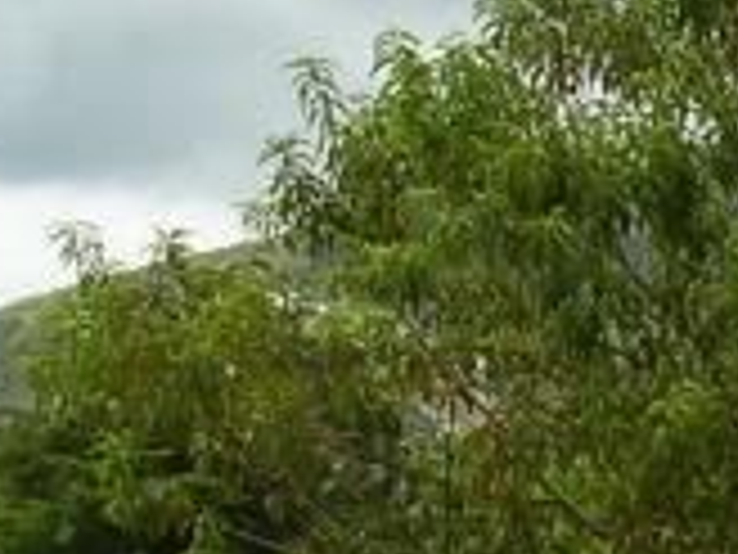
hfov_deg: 9.6
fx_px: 3944
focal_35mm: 185
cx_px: 1732
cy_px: 410
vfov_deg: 8.0
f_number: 5.6
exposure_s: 1/182
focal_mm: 5.8
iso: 50
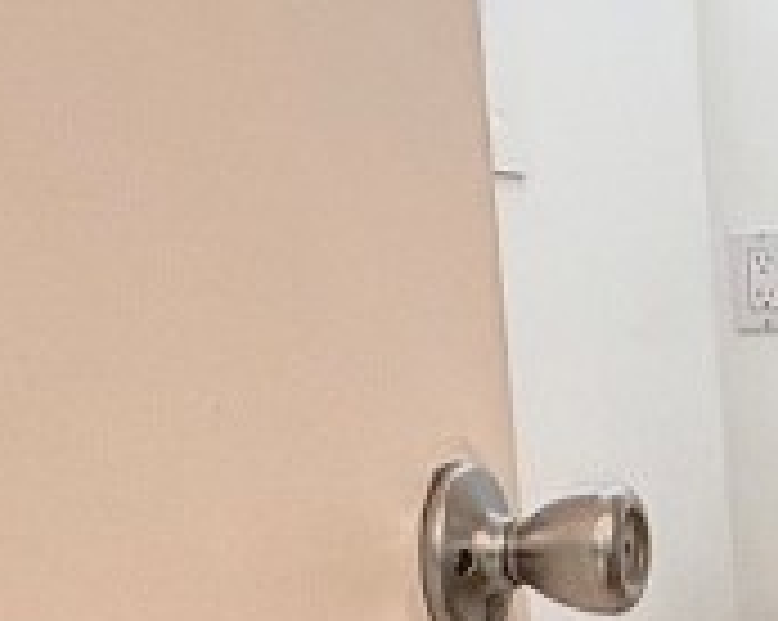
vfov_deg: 18.8
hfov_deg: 17.2
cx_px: 1552
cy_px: 428
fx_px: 1863
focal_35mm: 81
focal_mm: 2.22
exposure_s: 1/120
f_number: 2.2
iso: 160
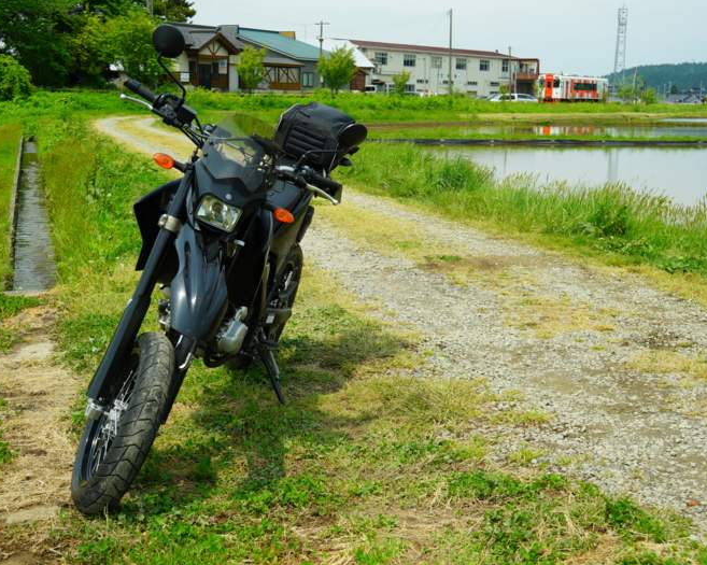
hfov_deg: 38.8
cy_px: 285
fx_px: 1004
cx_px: 365
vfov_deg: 31.4
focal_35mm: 48
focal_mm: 28
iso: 100
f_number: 4.5
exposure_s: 1/750
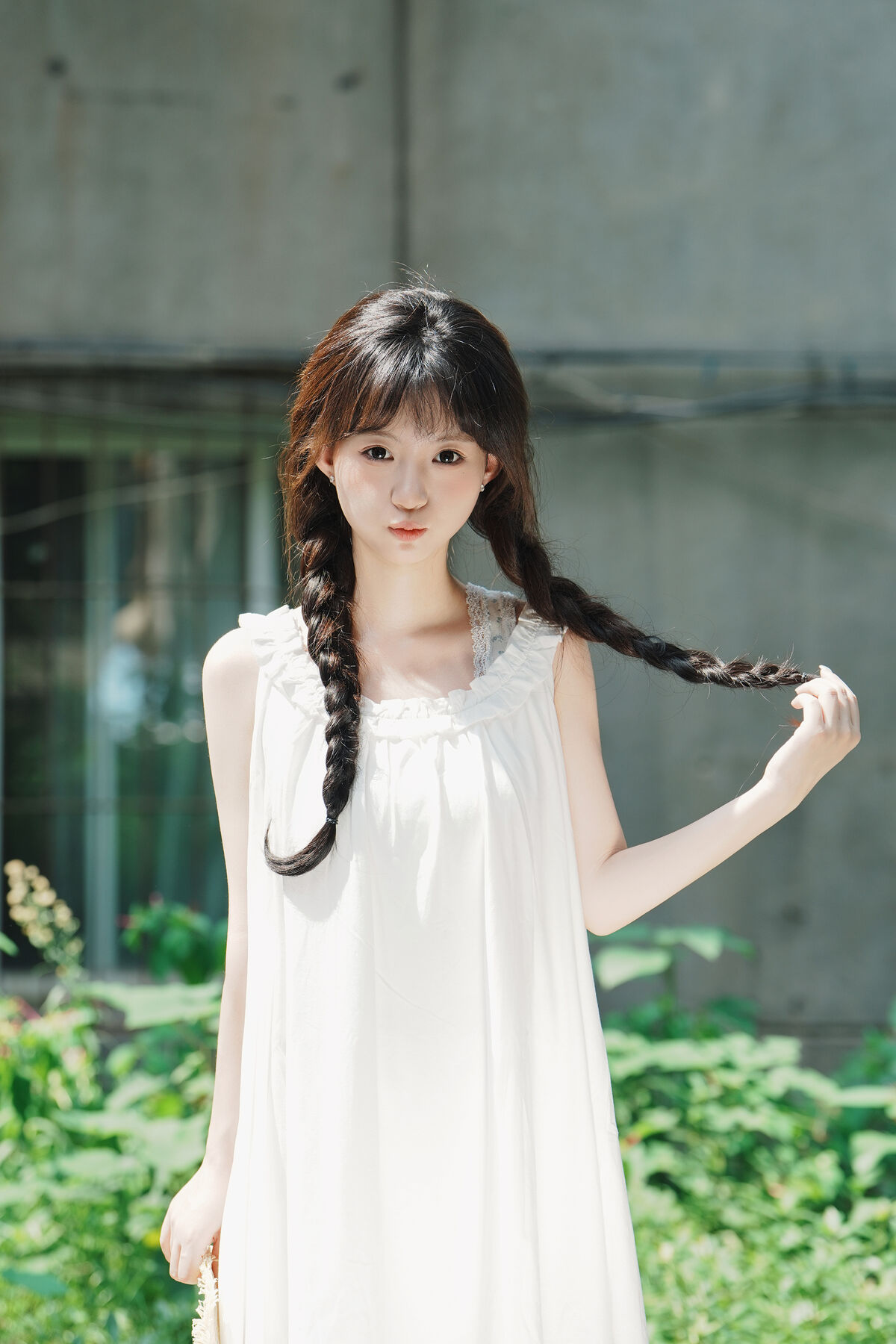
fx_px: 3920
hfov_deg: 13.0
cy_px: 672
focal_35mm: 105
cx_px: 448
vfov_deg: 19.5
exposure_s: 1/500
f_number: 4
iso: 200
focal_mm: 105
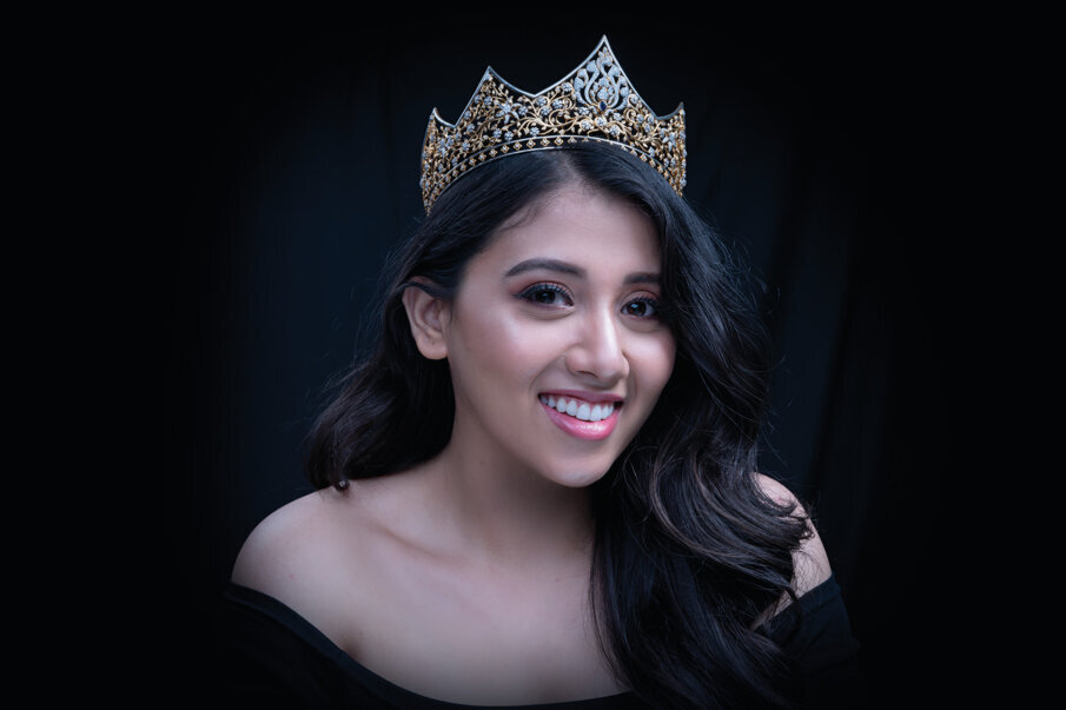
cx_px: 533
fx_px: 1480
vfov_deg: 27.0
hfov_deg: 39.6
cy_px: 355
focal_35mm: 50
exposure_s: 1/200
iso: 100
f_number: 14
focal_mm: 50
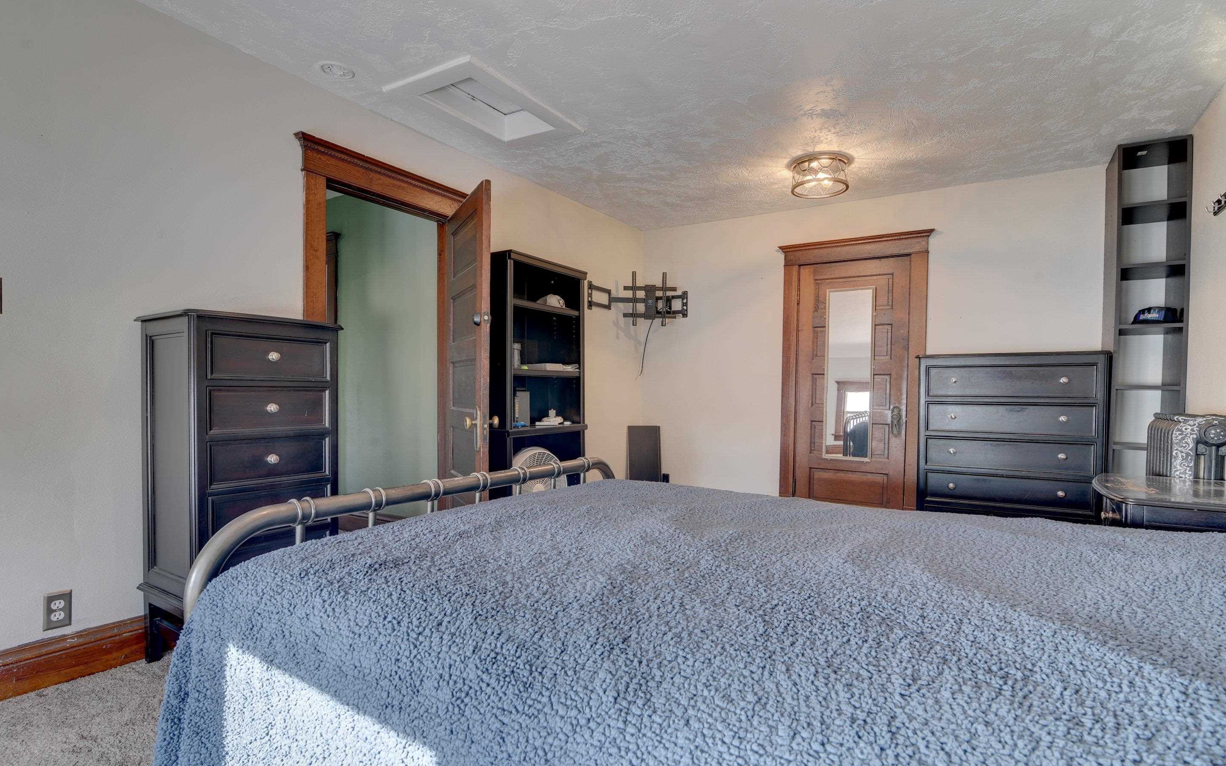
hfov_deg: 94.3
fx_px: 568
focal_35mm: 17
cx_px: 635
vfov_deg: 68.0
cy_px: 400
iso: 100
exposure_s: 1/1.25
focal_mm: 16
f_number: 8
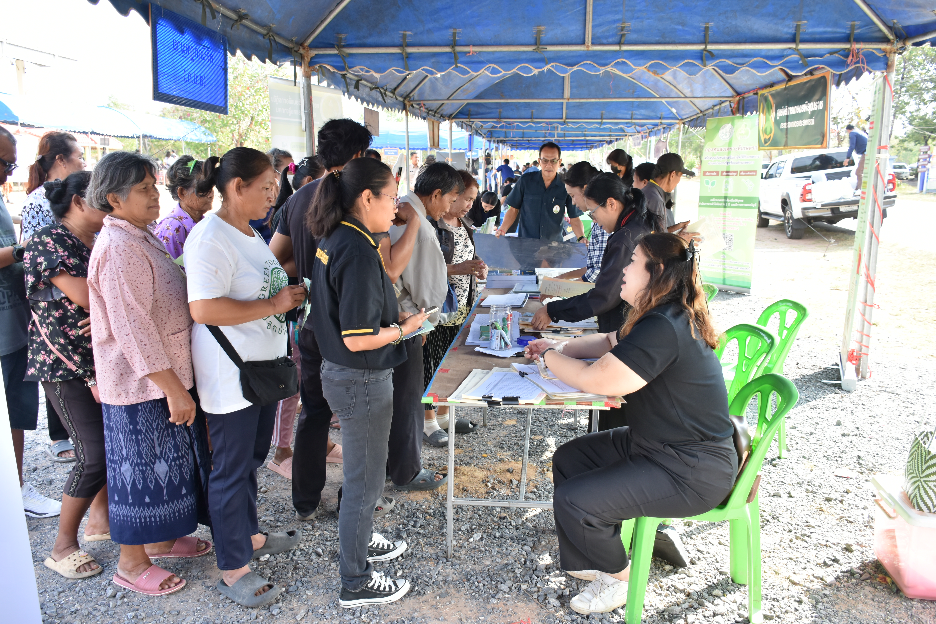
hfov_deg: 67.4
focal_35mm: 27
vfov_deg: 47.9
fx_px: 702
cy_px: 312
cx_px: 468
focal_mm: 18
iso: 280
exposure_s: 1/250
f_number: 3.5
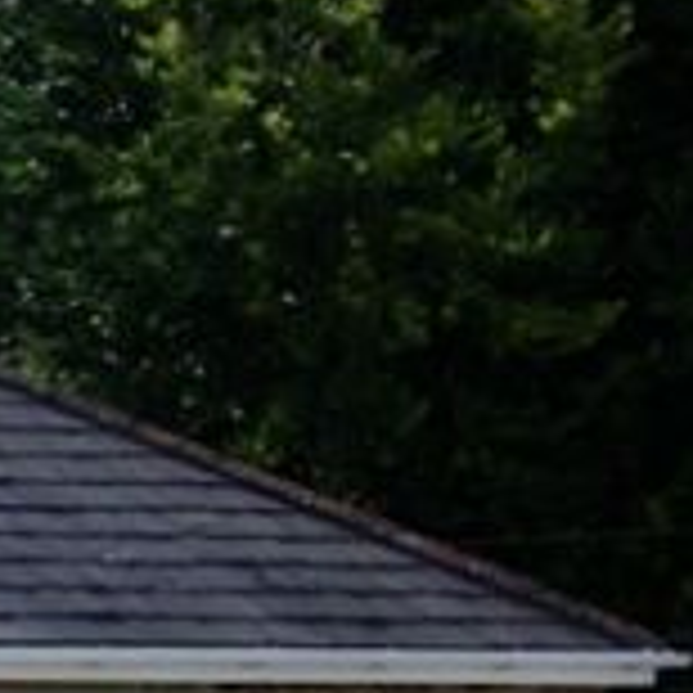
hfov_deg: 5.7
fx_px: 6478
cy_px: 862
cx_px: -1397
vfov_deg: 6.1
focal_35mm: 286
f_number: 8
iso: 200
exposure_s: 1/250
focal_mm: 35
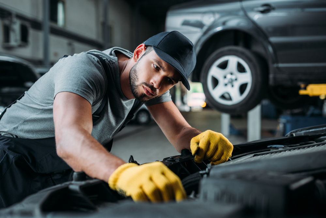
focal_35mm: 50
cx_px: 163
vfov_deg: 27.0
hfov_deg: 39.6
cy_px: 109
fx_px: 453
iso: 100
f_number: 3.2
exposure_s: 1/200
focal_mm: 50
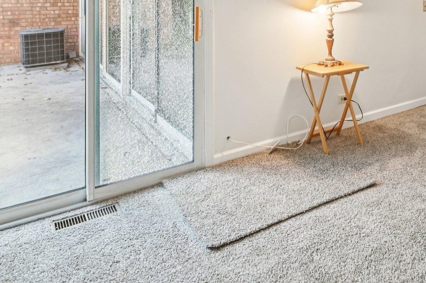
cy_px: 12
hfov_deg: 55.1
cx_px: 333
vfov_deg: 37.5
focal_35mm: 32
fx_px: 378
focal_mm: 16
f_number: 13
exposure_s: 1/8
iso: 400
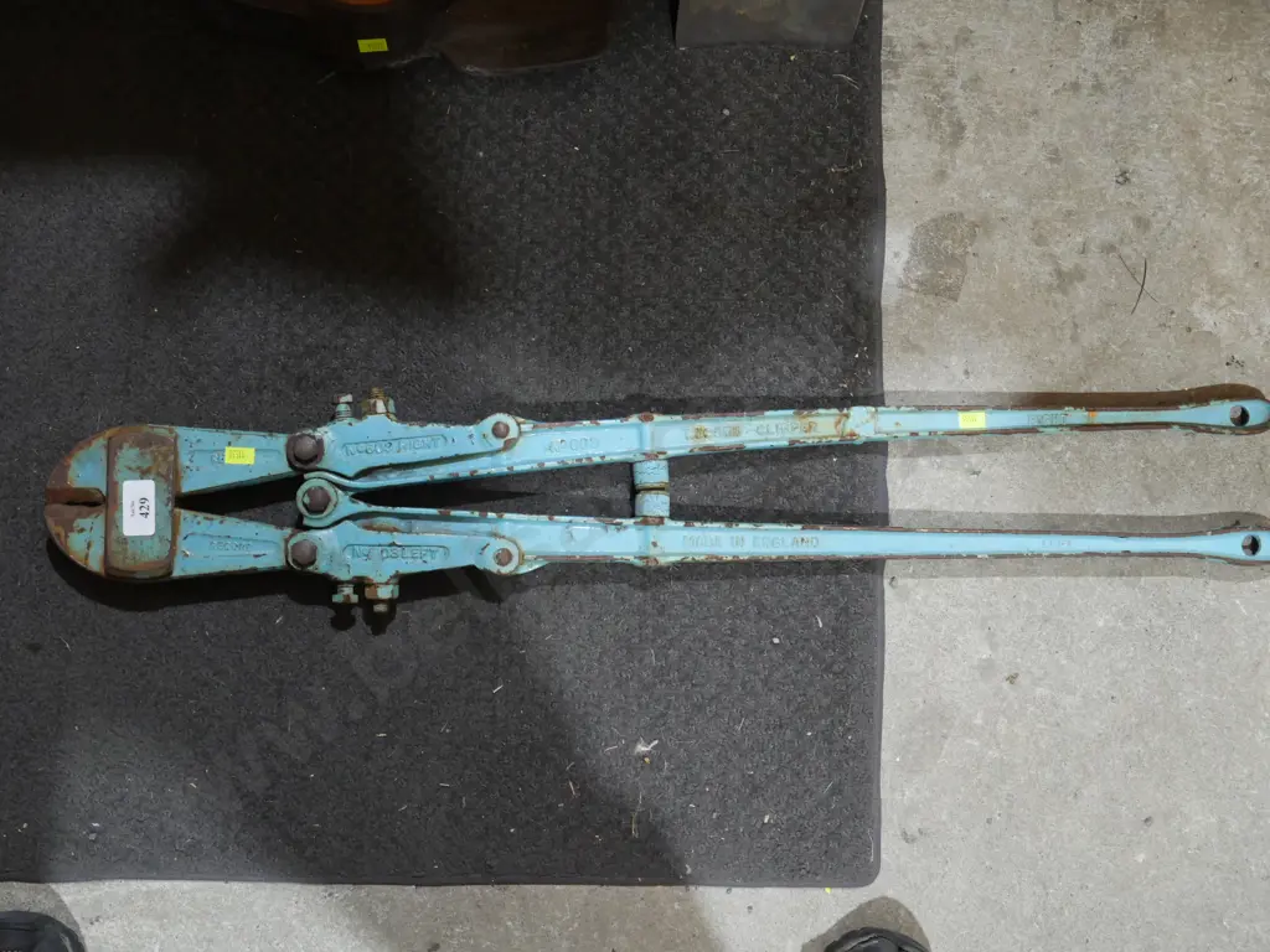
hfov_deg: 46.8
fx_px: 1468
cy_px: 476
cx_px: 635
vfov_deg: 36.0
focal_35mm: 40
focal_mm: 20
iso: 1000
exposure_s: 1/60
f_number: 5.6
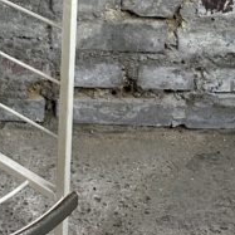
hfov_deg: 13.7
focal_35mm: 116
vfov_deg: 12.3
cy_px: -303
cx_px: -158
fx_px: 891
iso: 100
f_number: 1.78
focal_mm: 6.86
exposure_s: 1/100
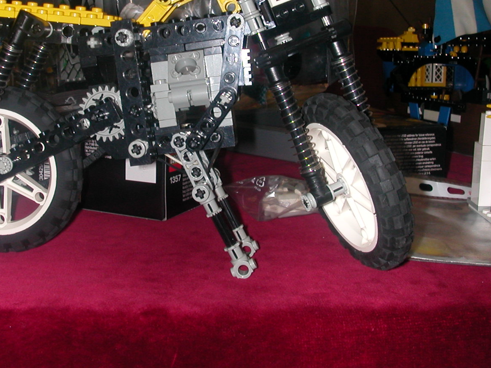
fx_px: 723
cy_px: 140
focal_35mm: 51
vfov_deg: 28.5
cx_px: 209
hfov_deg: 37.4
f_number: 4.5
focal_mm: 5.6
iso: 100
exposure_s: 1/59.9
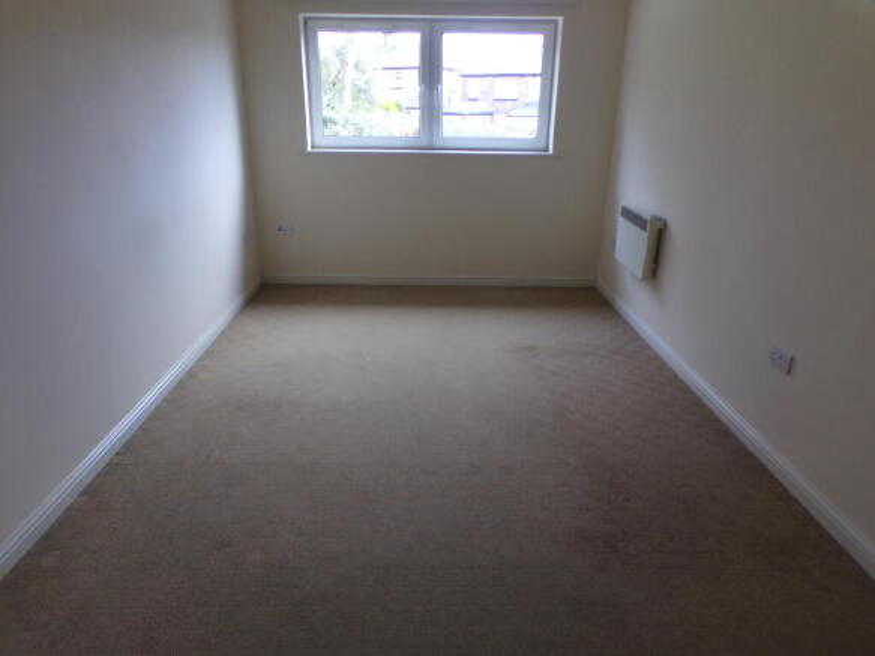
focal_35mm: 24
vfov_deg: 56.8
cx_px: 438
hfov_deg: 71.6
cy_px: 328
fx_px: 607
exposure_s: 1/45
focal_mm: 4.3
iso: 100
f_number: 3
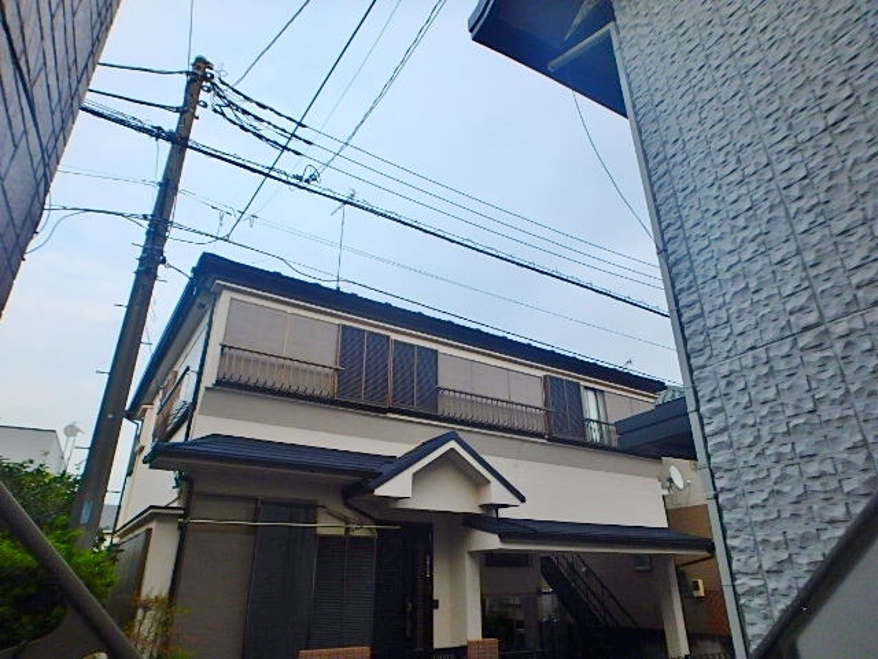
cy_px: 330
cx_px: 439
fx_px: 533
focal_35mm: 21
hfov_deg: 79.0
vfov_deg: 63.4
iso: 125
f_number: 3.5
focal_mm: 3.7
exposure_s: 1/500
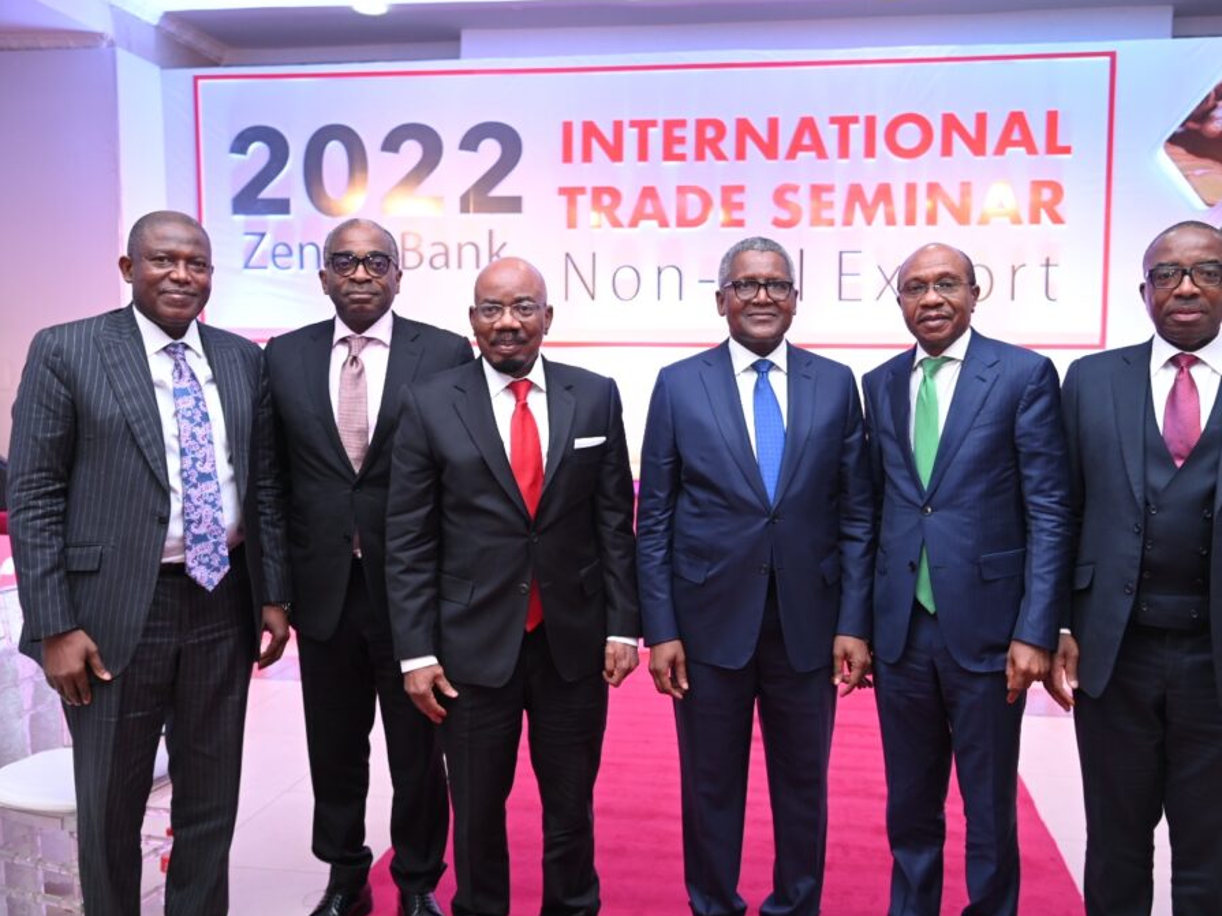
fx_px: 1165
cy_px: 455
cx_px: 654
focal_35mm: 33
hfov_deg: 55.3
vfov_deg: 42.9
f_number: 4.5
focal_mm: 30
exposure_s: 1/200
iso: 2000
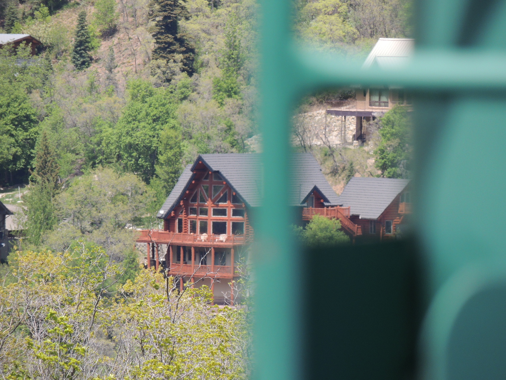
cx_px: 253
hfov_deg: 3.3
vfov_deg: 2.5
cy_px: 190
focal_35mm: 600
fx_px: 8771
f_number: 4.9
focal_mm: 107
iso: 220
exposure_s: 1/800
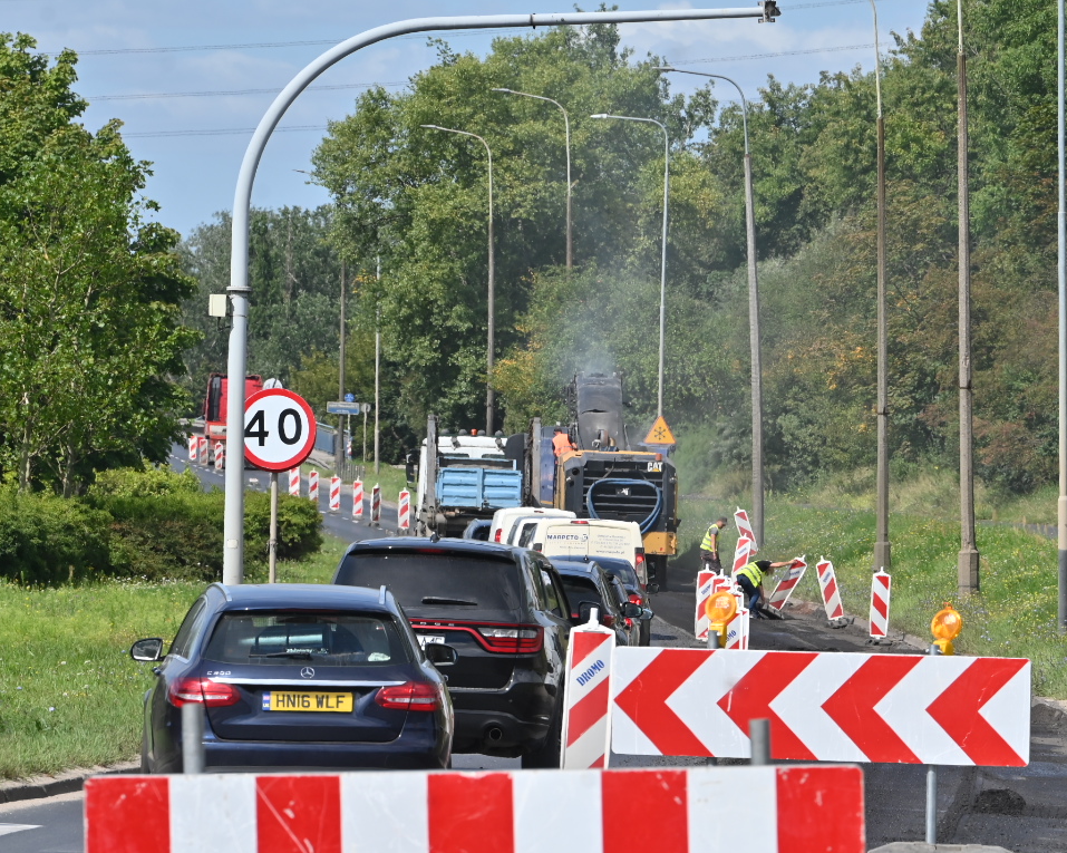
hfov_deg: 6.8
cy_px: 556
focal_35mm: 286
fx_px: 9029
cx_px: 671
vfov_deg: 5.4
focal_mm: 180
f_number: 9
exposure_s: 1/400
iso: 100
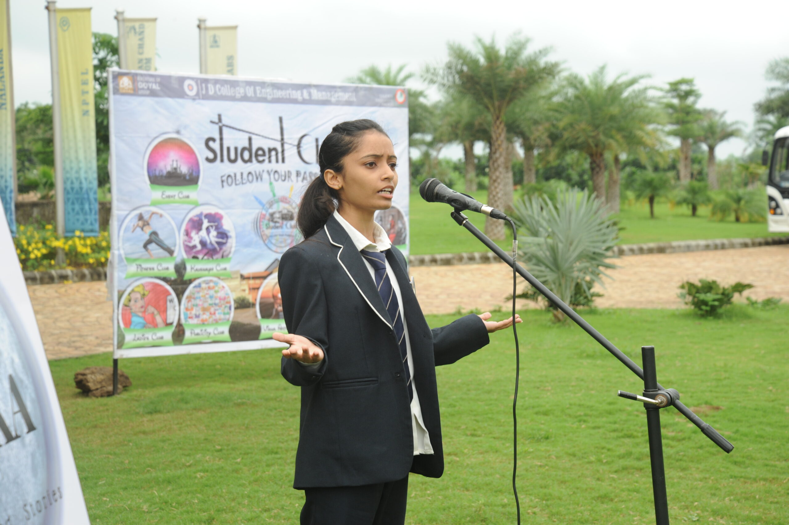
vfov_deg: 17.5
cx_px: 394
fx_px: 1708
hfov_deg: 26.0
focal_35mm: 78
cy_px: 262
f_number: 8
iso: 500
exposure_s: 1/125
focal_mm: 78
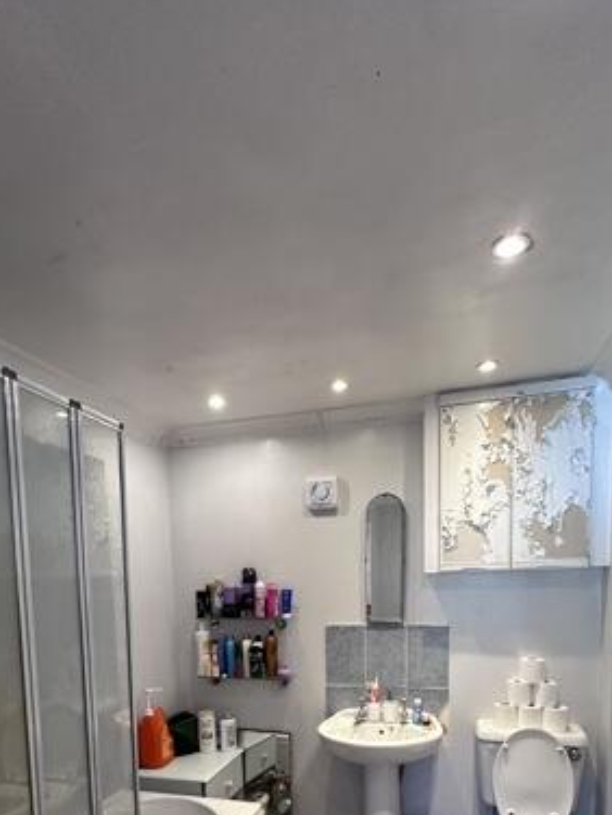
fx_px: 566
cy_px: 643
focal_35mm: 24
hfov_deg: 56.7
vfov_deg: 65.6
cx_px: 271
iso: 250
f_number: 2.2
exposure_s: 1/100
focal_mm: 2.22
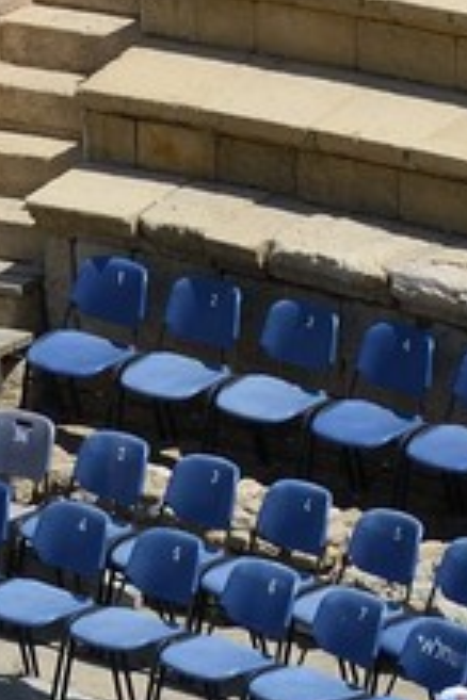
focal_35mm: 511
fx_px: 9942
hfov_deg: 2.7
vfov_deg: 3.9
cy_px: -1355
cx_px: 349
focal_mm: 70
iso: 100
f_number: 11
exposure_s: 1/250
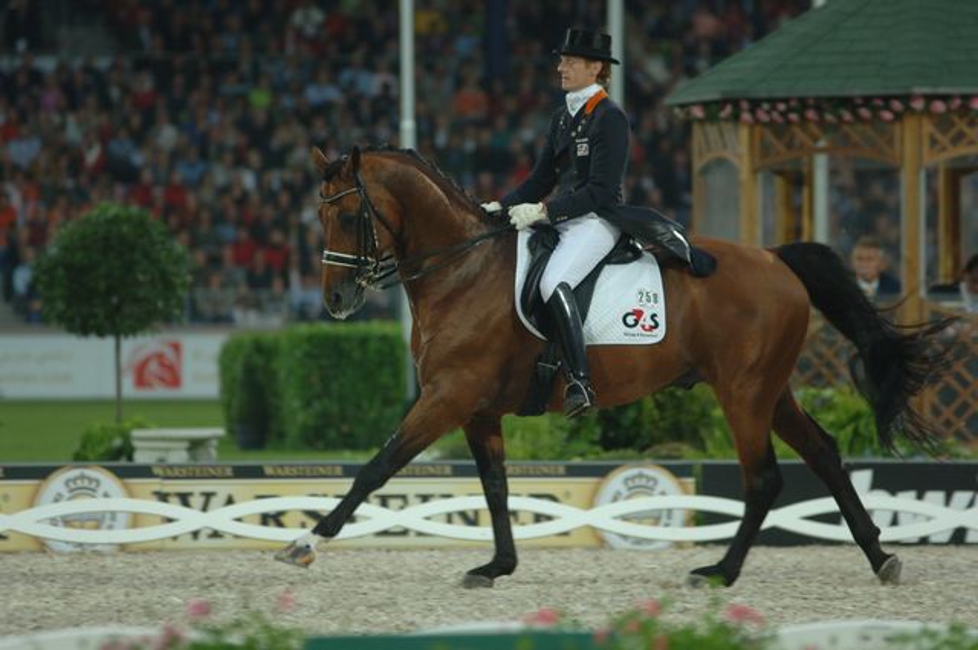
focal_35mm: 300
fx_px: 8140
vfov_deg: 4.6
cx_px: 489
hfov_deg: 6.9
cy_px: 325
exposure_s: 1/400
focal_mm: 200
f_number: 2.8
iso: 400
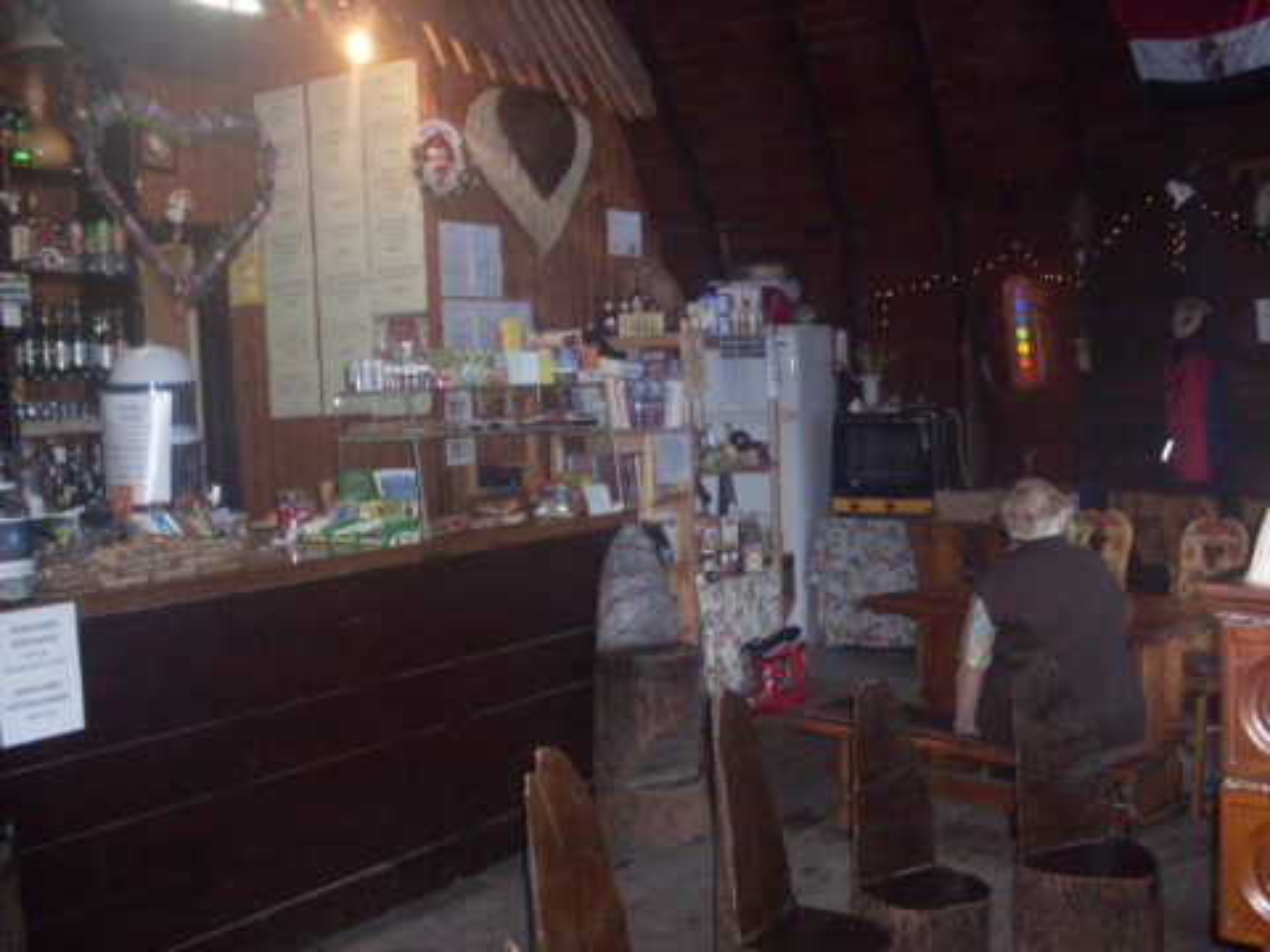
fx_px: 1394
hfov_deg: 49.0
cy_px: 476
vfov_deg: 37.7
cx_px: 635
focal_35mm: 38
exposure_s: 1/45
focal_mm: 6.3
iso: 240
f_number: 2.8
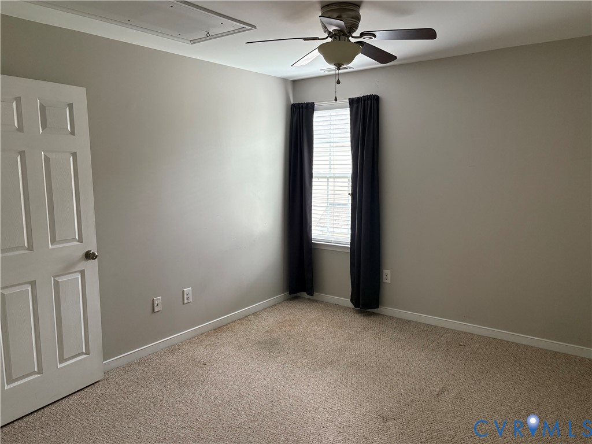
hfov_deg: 67.3
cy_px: 222
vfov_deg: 53.1
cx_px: 296
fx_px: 445
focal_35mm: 26
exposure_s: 1/60
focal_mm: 5.96
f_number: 1.6
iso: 200
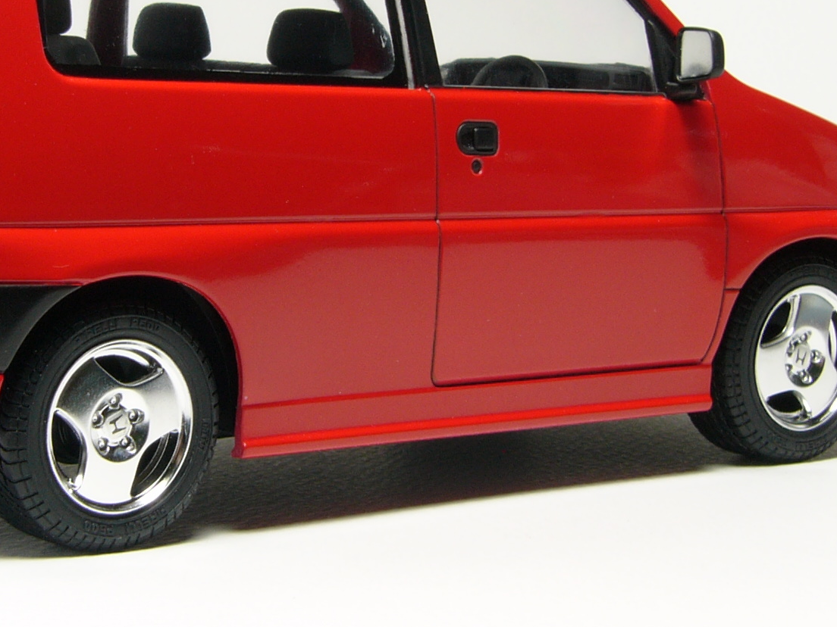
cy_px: 202
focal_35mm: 119
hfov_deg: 16.5
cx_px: 254
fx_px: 2877
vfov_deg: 12.4
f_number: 5.6
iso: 50
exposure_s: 1/10
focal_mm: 9.6
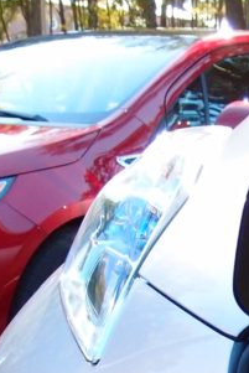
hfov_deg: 13.6
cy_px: 444
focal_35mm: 99
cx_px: 264
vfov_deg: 19.4
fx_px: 1026
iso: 400
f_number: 1.8
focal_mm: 6
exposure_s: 1/200
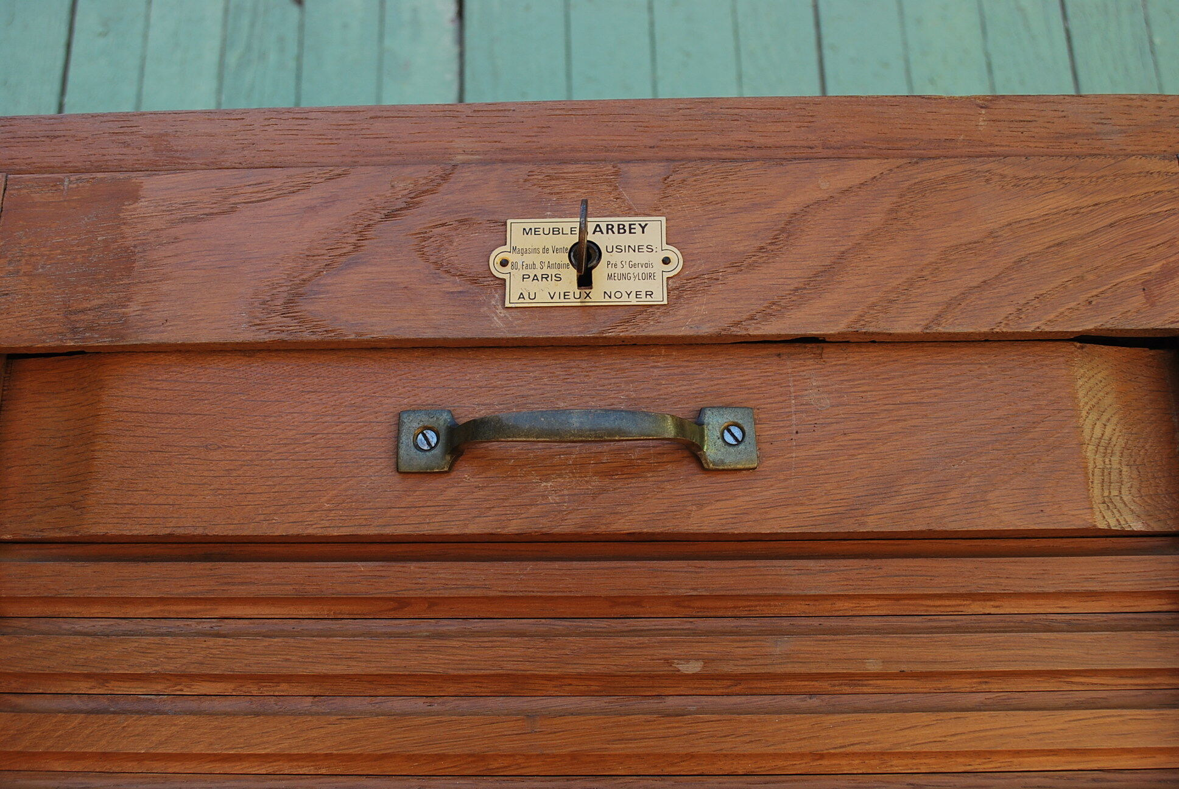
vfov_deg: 37.0
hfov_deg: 53.1
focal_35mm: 36
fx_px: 1180
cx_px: 590
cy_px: 394
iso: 140
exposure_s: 1/125
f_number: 5.6
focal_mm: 24
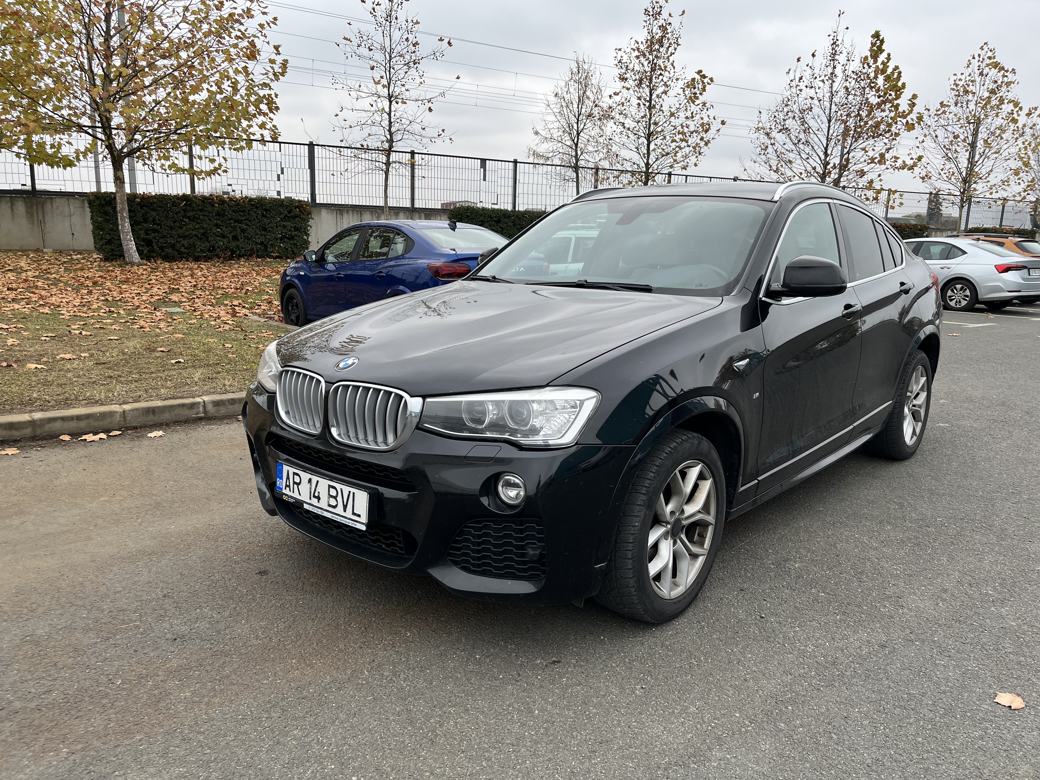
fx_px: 781
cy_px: 390
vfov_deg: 53.1
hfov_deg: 67.3
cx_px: 520
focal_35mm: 26
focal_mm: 5.1
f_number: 1.6
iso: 50
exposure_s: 1/913
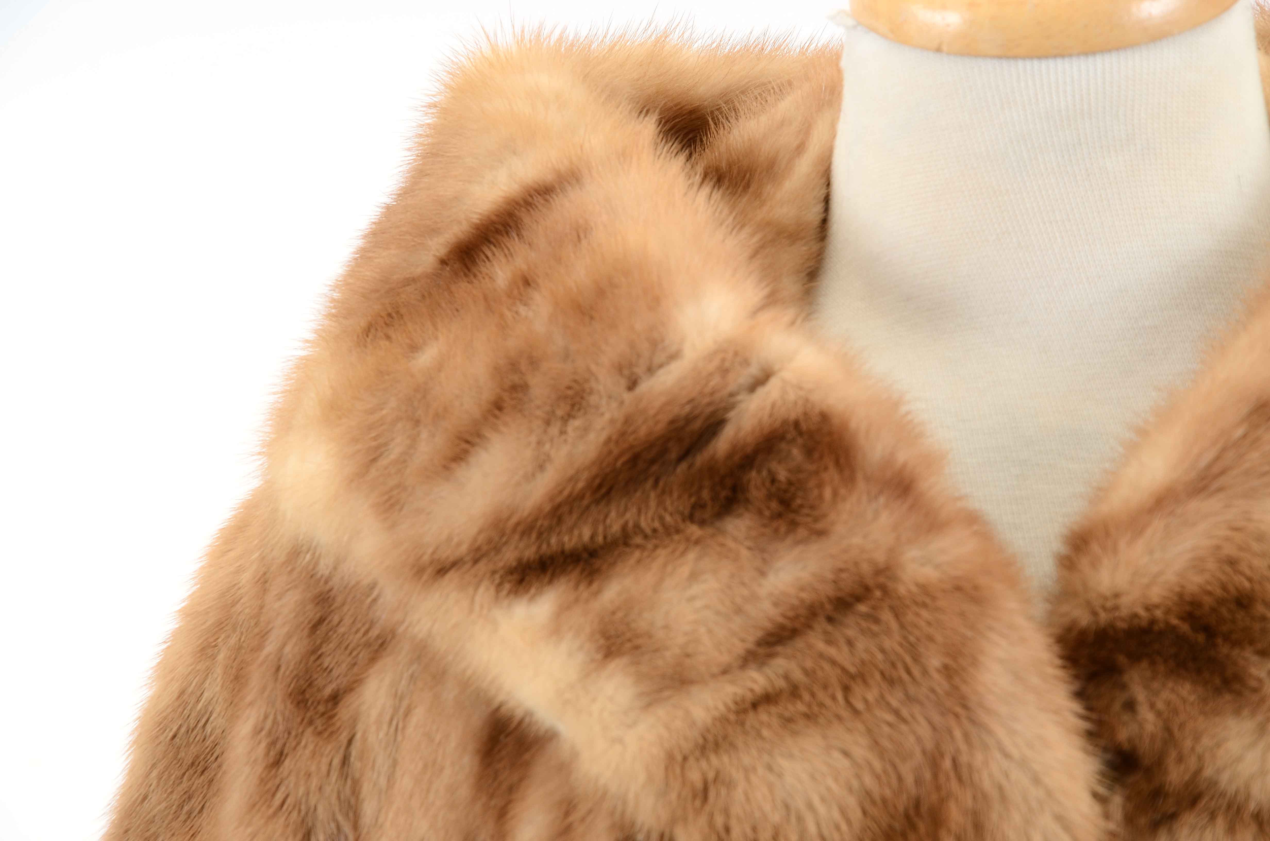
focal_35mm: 147
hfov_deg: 14.0
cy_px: 420
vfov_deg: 9.3
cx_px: 635
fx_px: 5175
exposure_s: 1/60
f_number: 8
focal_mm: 98
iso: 160
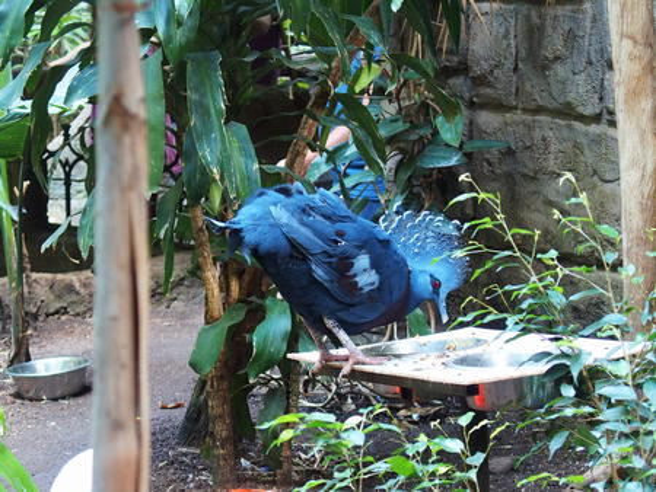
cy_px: 246
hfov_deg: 17.6
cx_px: 328
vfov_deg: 13.2
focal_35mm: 112
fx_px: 2124
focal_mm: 24
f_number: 2.8
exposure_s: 1/60
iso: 500
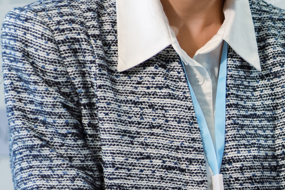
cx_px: 501
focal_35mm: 349
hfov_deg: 5.8
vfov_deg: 3.9
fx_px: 2763
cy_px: 164
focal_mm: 85
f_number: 2.5
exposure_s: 1/200
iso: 320
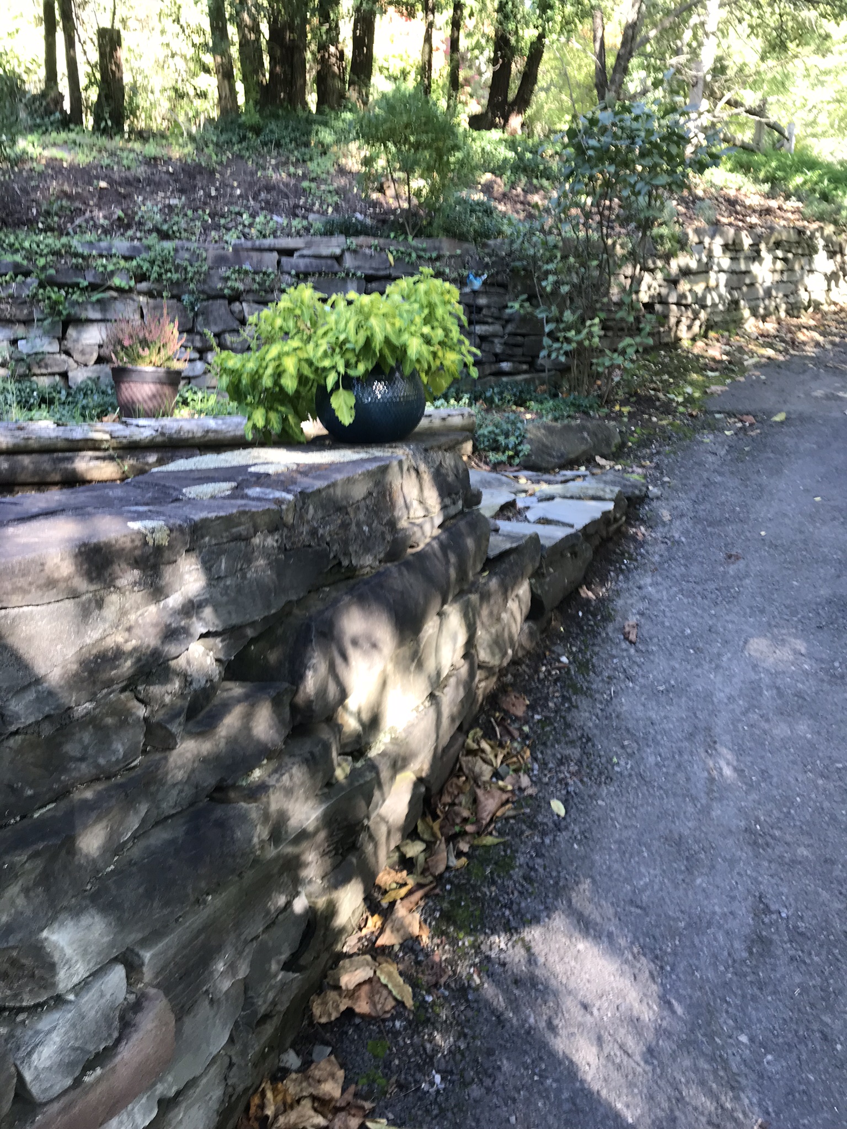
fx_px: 913
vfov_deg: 63.4
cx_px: 424
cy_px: 564
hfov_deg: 49.7
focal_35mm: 28
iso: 25
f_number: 1.8
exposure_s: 1/60
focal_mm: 3.99
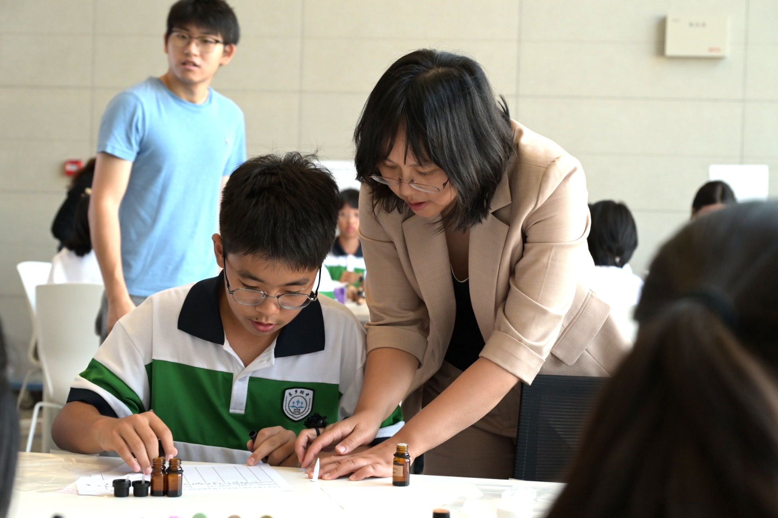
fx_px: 1318
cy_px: 259
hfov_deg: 32.9
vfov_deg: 22.2
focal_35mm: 61
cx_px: 389
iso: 1000
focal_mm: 61
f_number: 5.6
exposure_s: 1/125
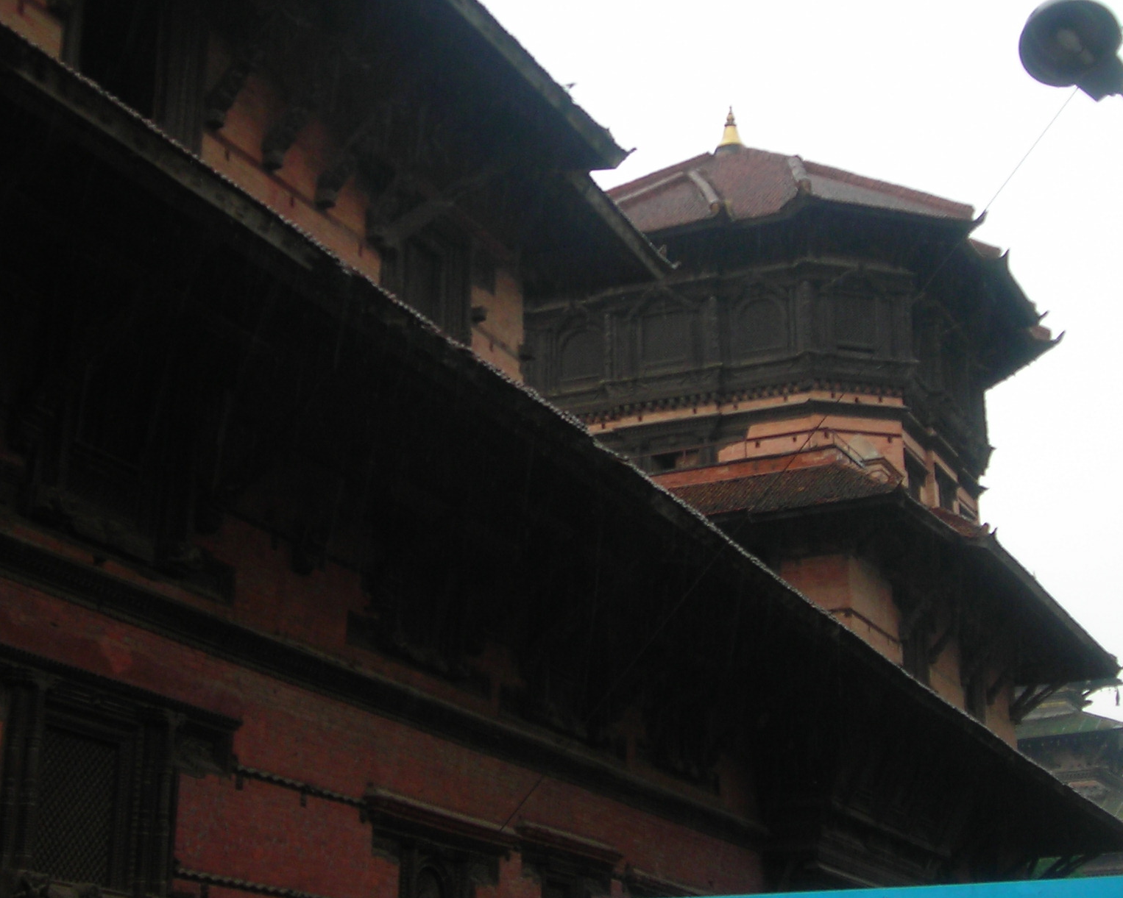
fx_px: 2094
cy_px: 320
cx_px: 482
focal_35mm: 63
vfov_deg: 24.1
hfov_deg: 30.0
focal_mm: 6.3
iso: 50
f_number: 3.2
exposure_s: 1/84.3
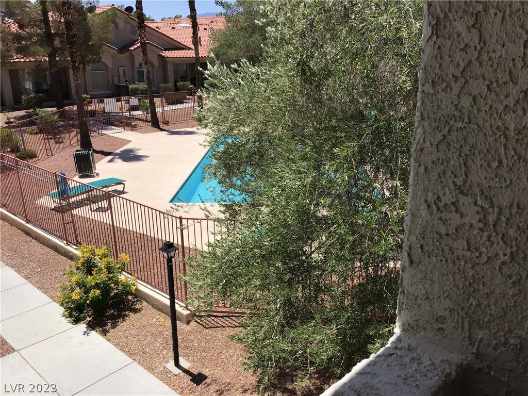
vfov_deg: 45.4
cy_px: 198
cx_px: 264
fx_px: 473
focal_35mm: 31
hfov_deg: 58.4
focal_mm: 3.3
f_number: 2.4
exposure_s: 1/1508
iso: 25
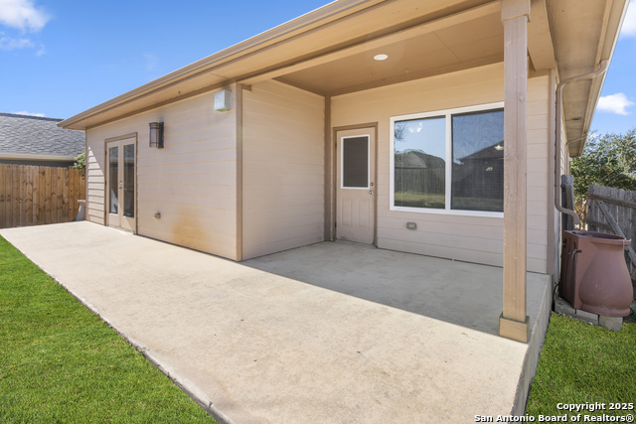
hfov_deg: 93.3
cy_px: 212
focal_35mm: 17
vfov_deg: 70.5
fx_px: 300
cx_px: 318
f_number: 8
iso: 200
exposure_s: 1/80
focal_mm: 17
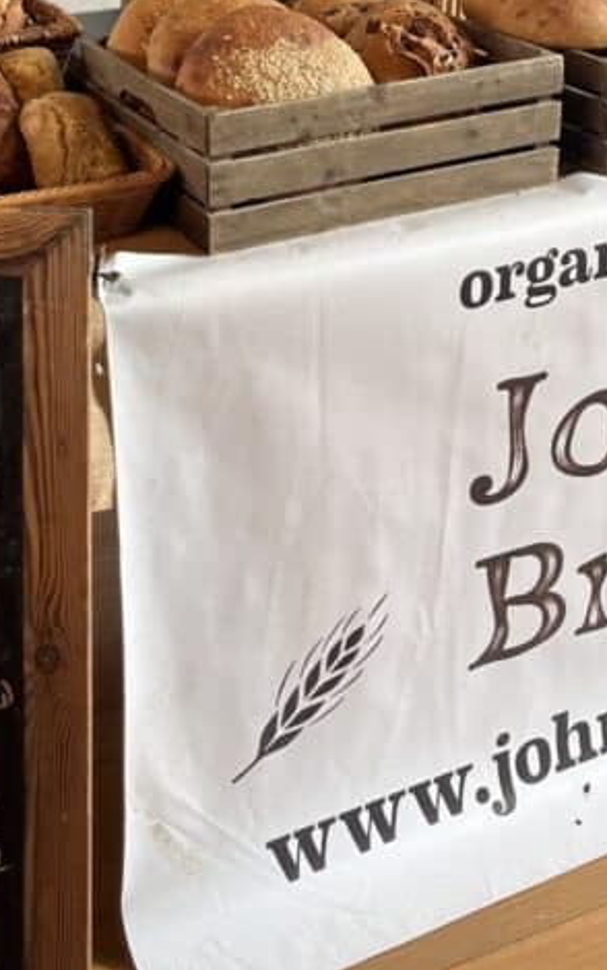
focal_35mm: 60
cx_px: 202
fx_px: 1587
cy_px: 83
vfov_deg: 32.2
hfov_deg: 21.6
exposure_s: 1/60
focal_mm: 5.1
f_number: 1.6
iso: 160
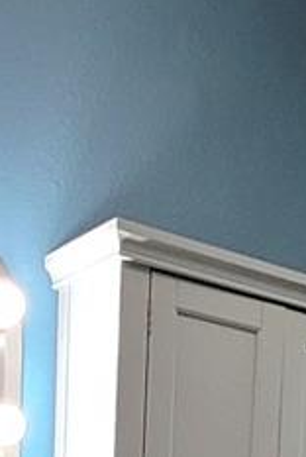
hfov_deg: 15.3
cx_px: 267
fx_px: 1131
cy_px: 798
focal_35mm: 89
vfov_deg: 18.4
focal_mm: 1.74
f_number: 2.2
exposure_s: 1/60.2
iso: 200
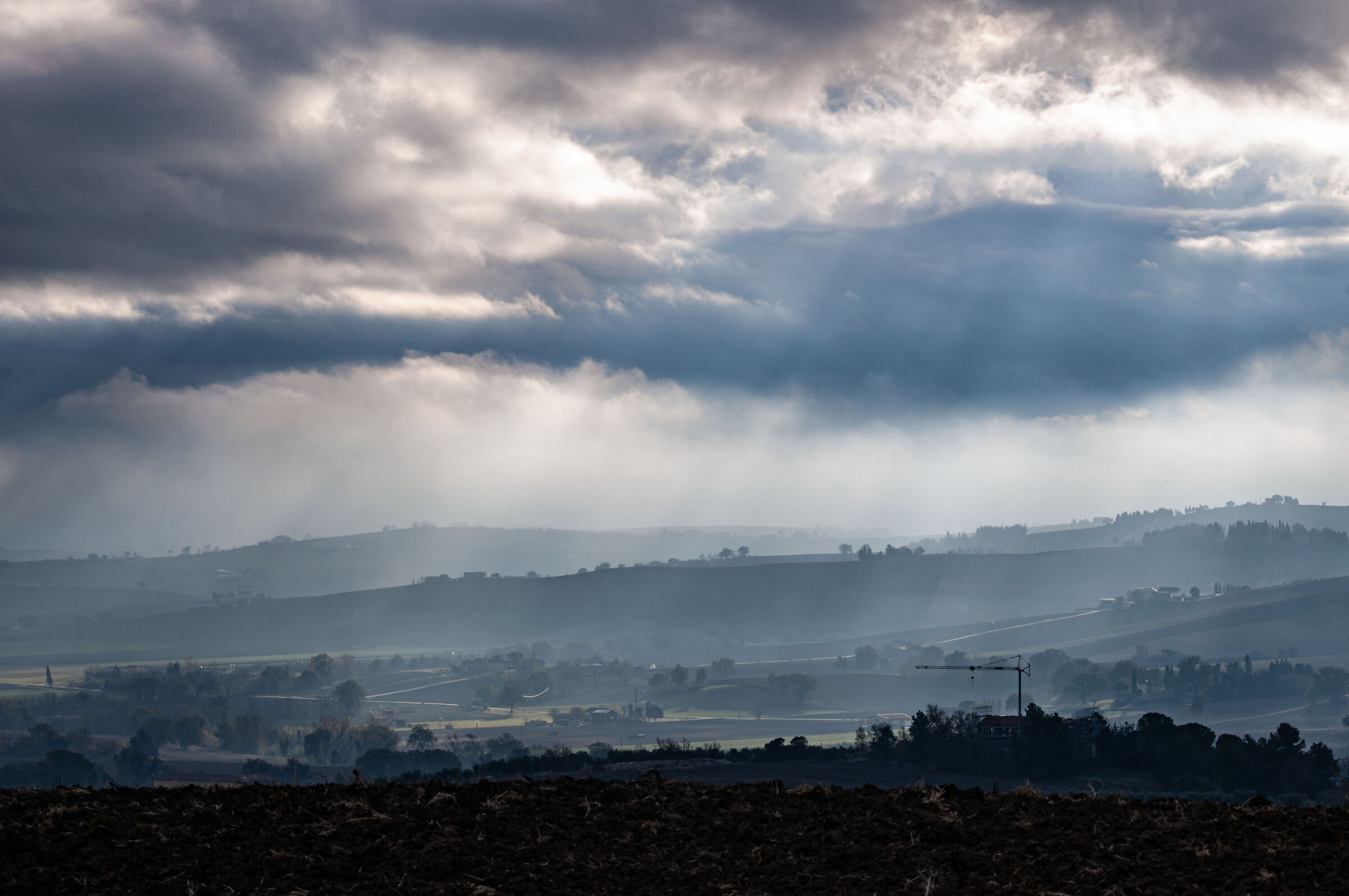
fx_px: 4210
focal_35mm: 112
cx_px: 674
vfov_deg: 12.1
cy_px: 448
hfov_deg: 18.2
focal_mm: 75
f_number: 16
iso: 100
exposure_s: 1/160
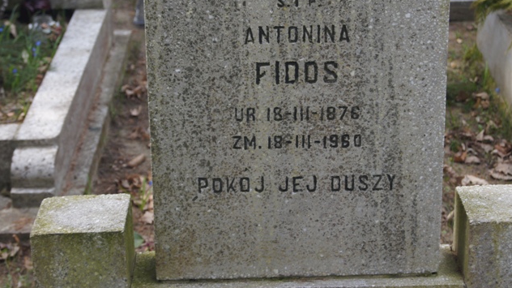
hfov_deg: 24.3
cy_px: 118
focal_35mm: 88
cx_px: 258
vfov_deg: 13.8
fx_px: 1188
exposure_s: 1/160
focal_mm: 55
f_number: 7.1
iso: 200
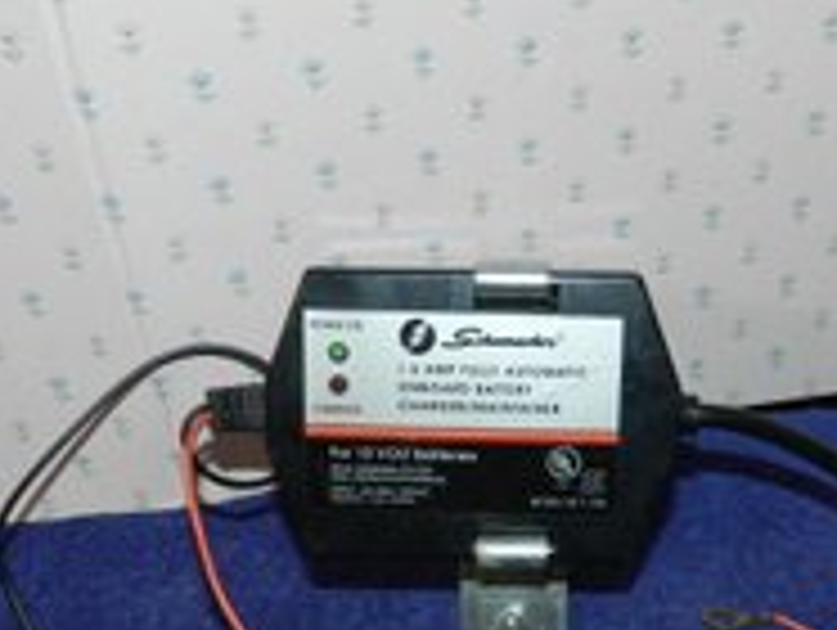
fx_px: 1114
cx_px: 538
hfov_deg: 40.8
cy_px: 502
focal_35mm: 46
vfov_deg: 30.8
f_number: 3.5
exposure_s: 1/30
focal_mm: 4.5
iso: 200
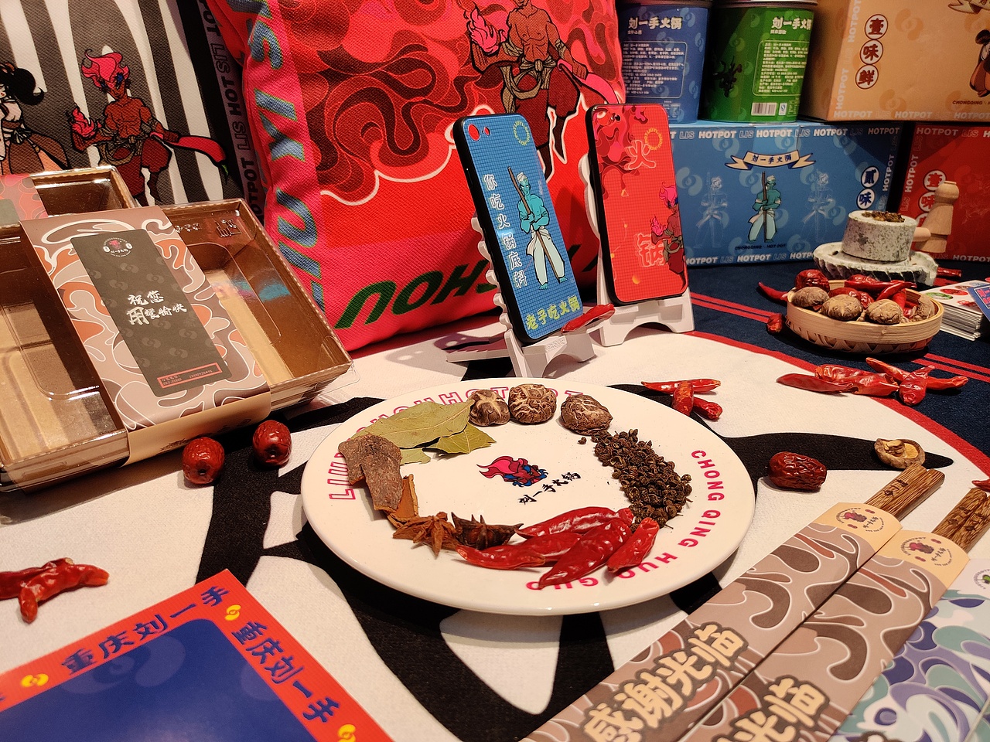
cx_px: 495
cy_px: 371
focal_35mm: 27
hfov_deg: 65.3
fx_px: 772
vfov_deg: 51.4
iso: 100
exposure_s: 1/148
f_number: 1.65
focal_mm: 4.75
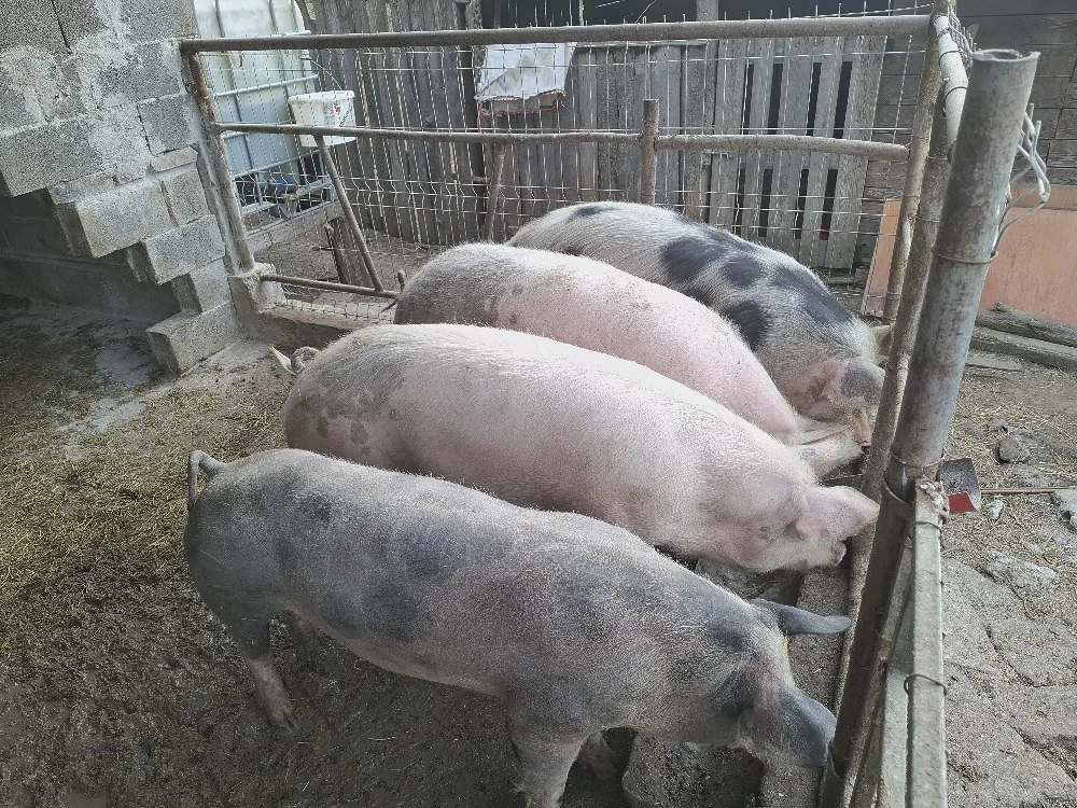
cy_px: 404
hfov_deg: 73.9
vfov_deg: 58.9
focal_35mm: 23
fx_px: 716
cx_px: 538
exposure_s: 1/204
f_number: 1.8
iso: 50
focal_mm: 5.54
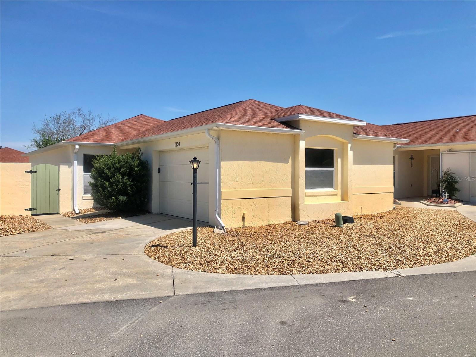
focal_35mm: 28
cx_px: 238
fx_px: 385
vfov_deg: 49.7
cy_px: 178
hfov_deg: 63.4
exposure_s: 1/3472
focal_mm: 3.99
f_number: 1.8
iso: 20
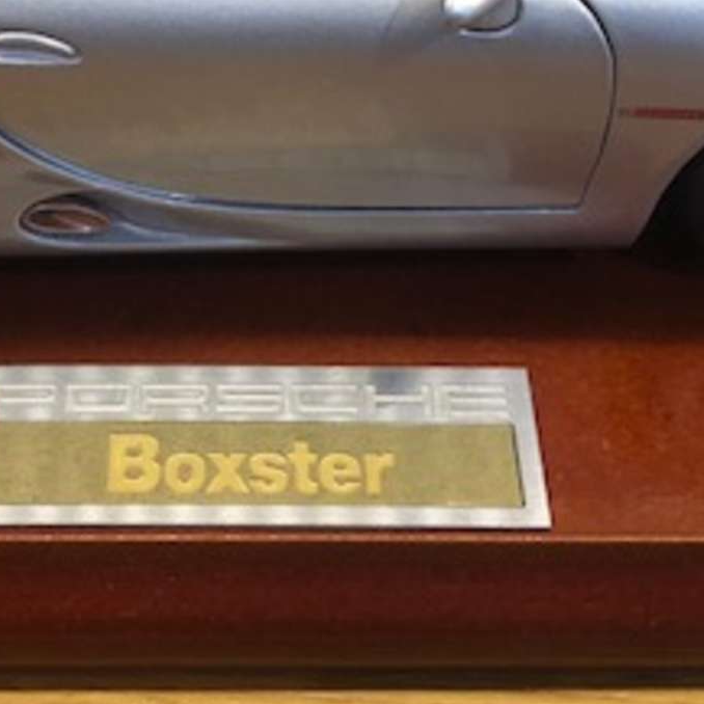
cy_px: 97
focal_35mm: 73
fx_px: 1680
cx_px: 214
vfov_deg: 23.2
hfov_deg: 23.5
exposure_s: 1/33
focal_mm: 3.99
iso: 40
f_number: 1.8
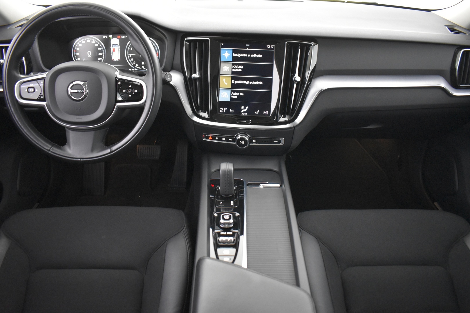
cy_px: 156
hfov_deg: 67.4
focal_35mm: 27
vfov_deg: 47.9
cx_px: 235
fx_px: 352
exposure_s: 1/10
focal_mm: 18
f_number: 3.5
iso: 3200
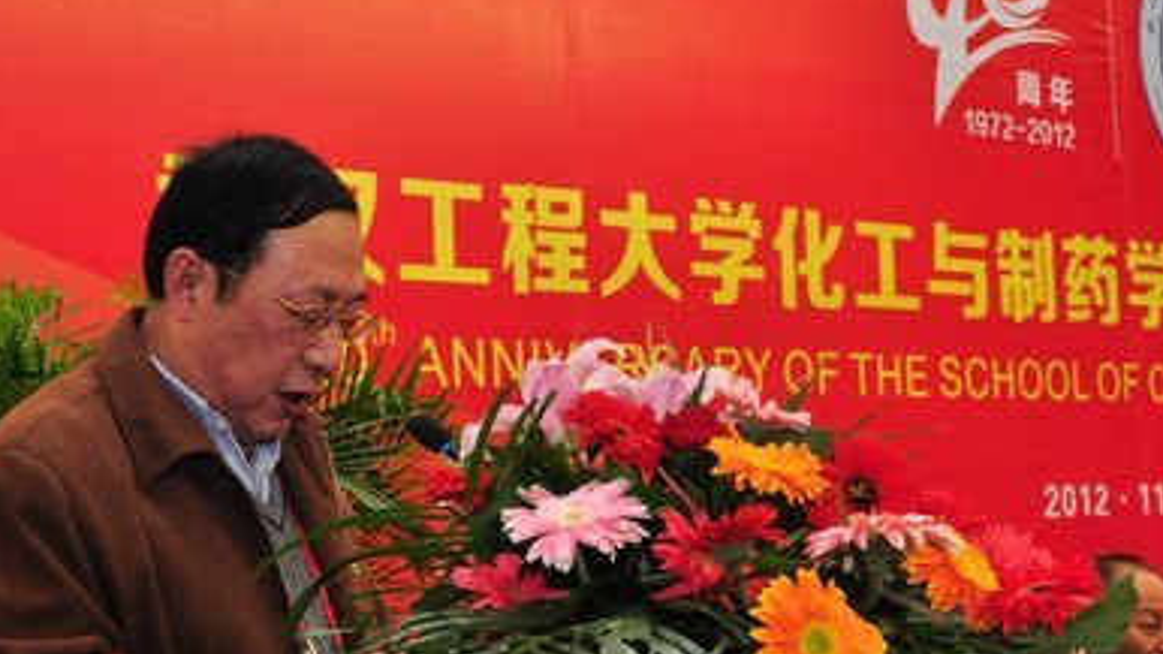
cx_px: 606
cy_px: 393
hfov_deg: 25.6
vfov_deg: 14.5
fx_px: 2559
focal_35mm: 83
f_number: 4.2
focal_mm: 34
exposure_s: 1/60
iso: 320
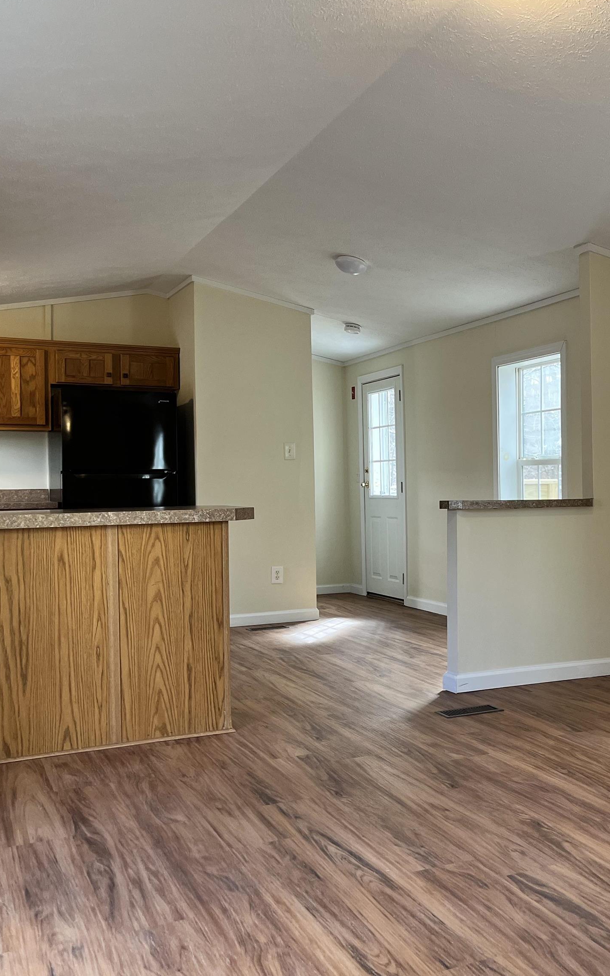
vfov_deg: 52.7
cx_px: 453
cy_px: 486
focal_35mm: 37
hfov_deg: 33.8
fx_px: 984
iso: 125
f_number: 1.6
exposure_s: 1/120
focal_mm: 5.1
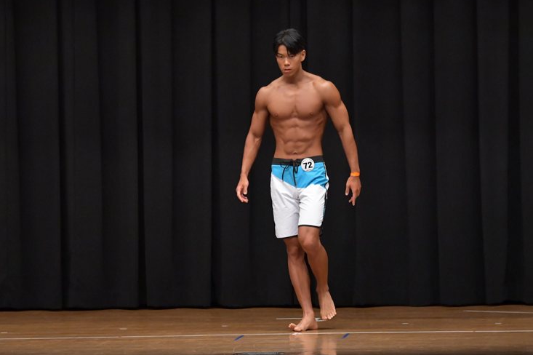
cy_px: 183
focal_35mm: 238
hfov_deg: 8.7
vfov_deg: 5.8
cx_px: 258
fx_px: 3522
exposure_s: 1/400
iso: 6400
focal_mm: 150
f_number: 5.6
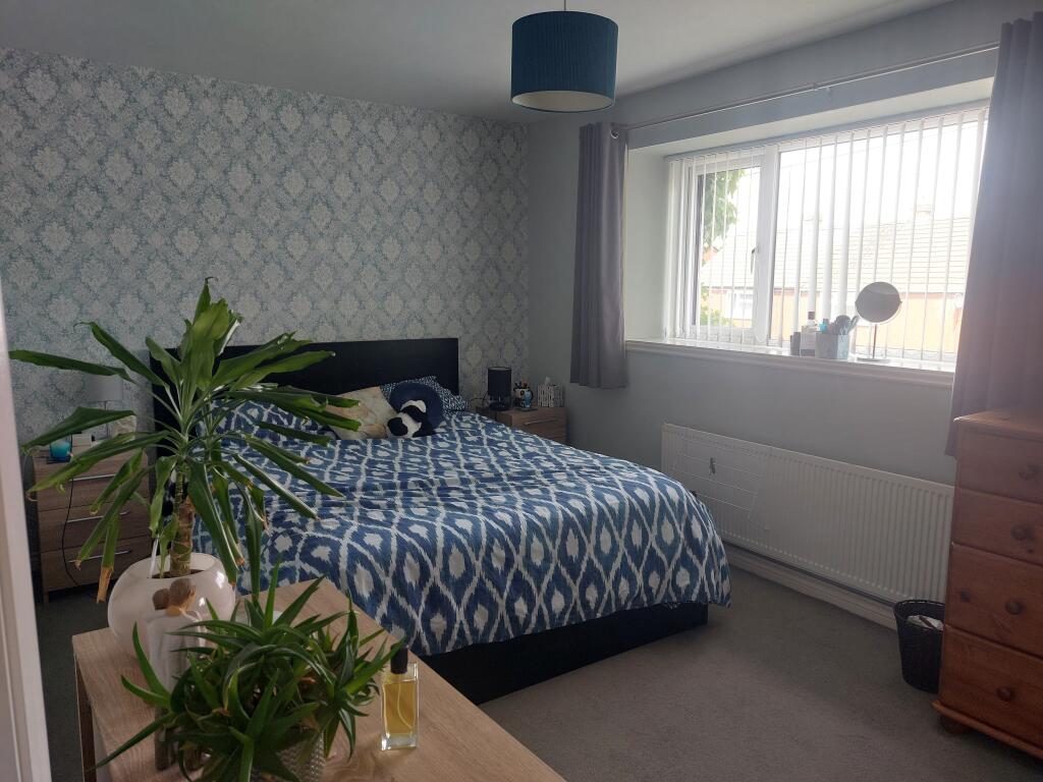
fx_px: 753
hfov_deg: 69.4
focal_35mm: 25
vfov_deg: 54.9
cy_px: 391
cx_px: 522
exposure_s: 1/50
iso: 50
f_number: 1.8
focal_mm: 5.23
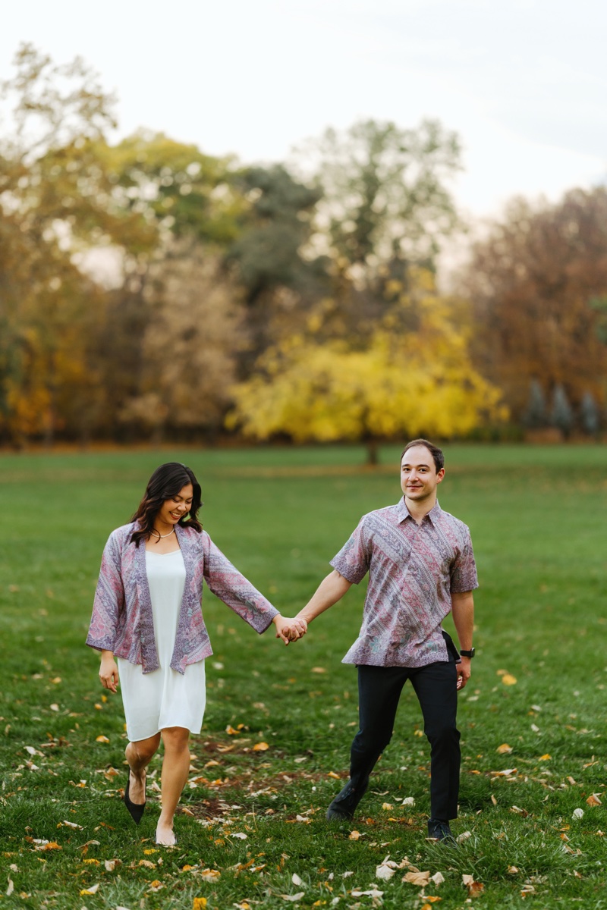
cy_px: 455
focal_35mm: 85
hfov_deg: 16.1
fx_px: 2150
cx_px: 304
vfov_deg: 23.9
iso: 500
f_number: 1.4
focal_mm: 85
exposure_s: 1/160
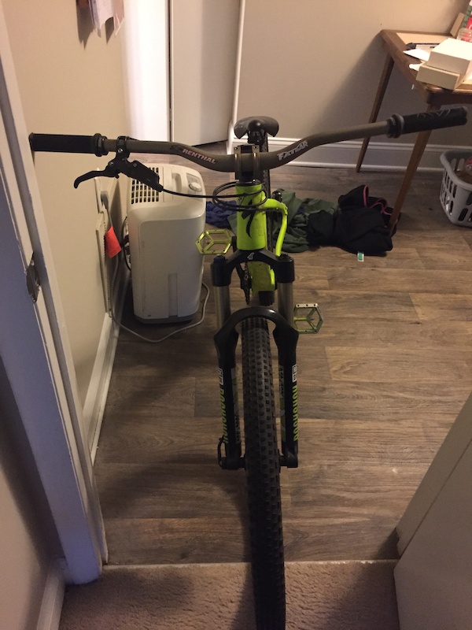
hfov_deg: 48.2
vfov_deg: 61.7
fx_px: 527
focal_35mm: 29
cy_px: 315
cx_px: 236
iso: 400
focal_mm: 4.15
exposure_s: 1/15
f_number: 2.2
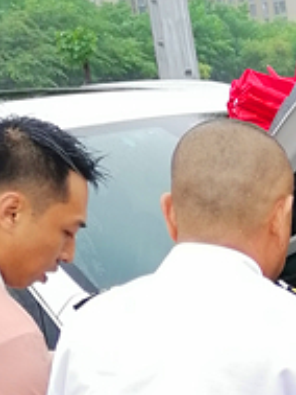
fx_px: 1298
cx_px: 427
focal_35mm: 114
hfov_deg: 12.4
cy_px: 447
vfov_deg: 16.7
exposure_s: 1/100
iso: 50
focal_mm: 5.3
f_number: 1.8
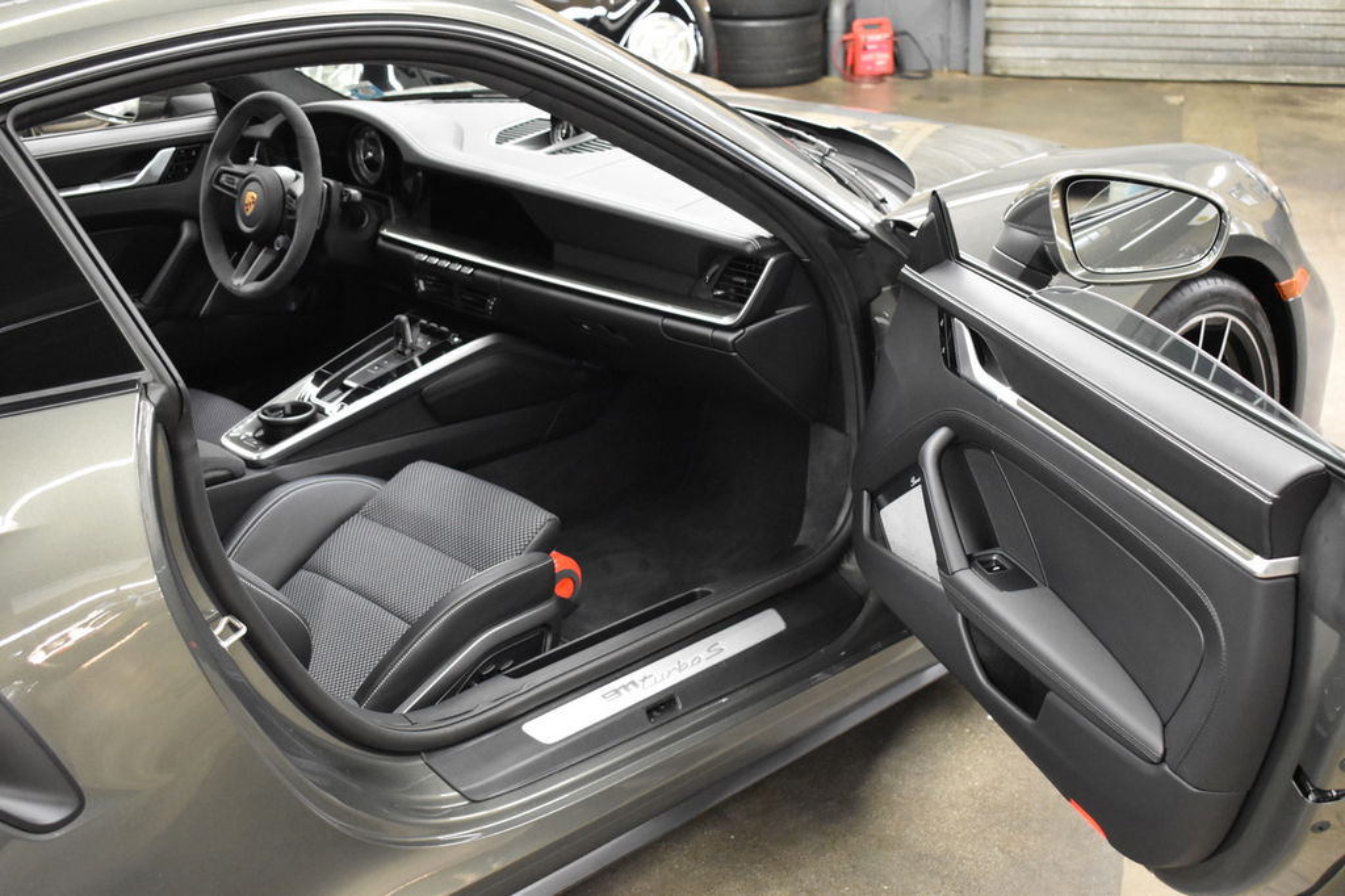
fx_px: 1625
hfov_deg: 45.0
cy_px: 448
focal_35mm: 44
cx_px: 672
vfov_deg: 30.8
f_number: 4.2
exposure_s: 1/50
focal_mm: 29
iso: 3600
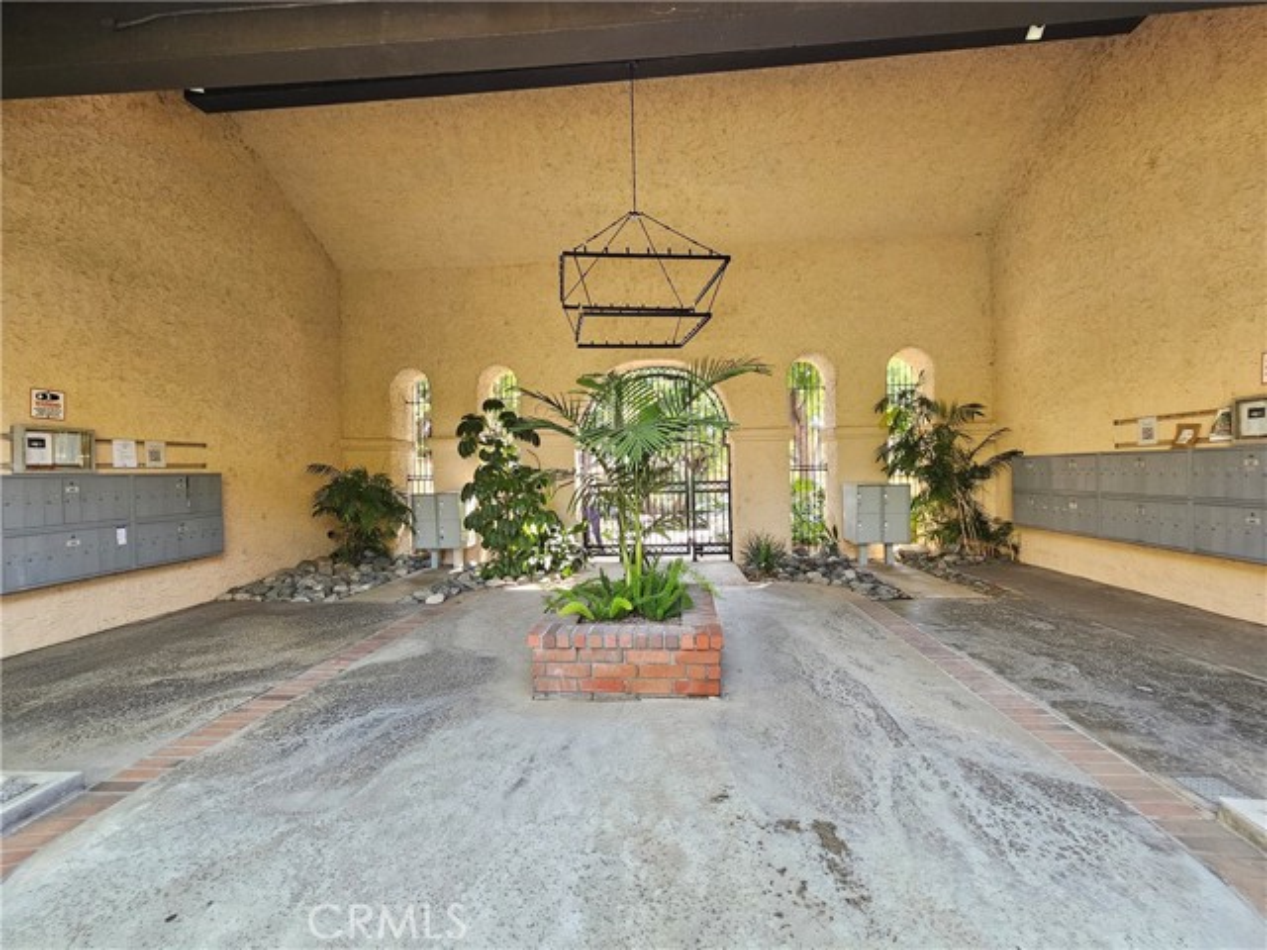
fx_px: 476
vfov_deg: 89.9
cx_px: 634
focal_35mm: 13
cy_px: 475
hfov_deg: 106.2
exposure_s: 1/60
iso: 80
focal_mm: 2.2
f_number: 2.2
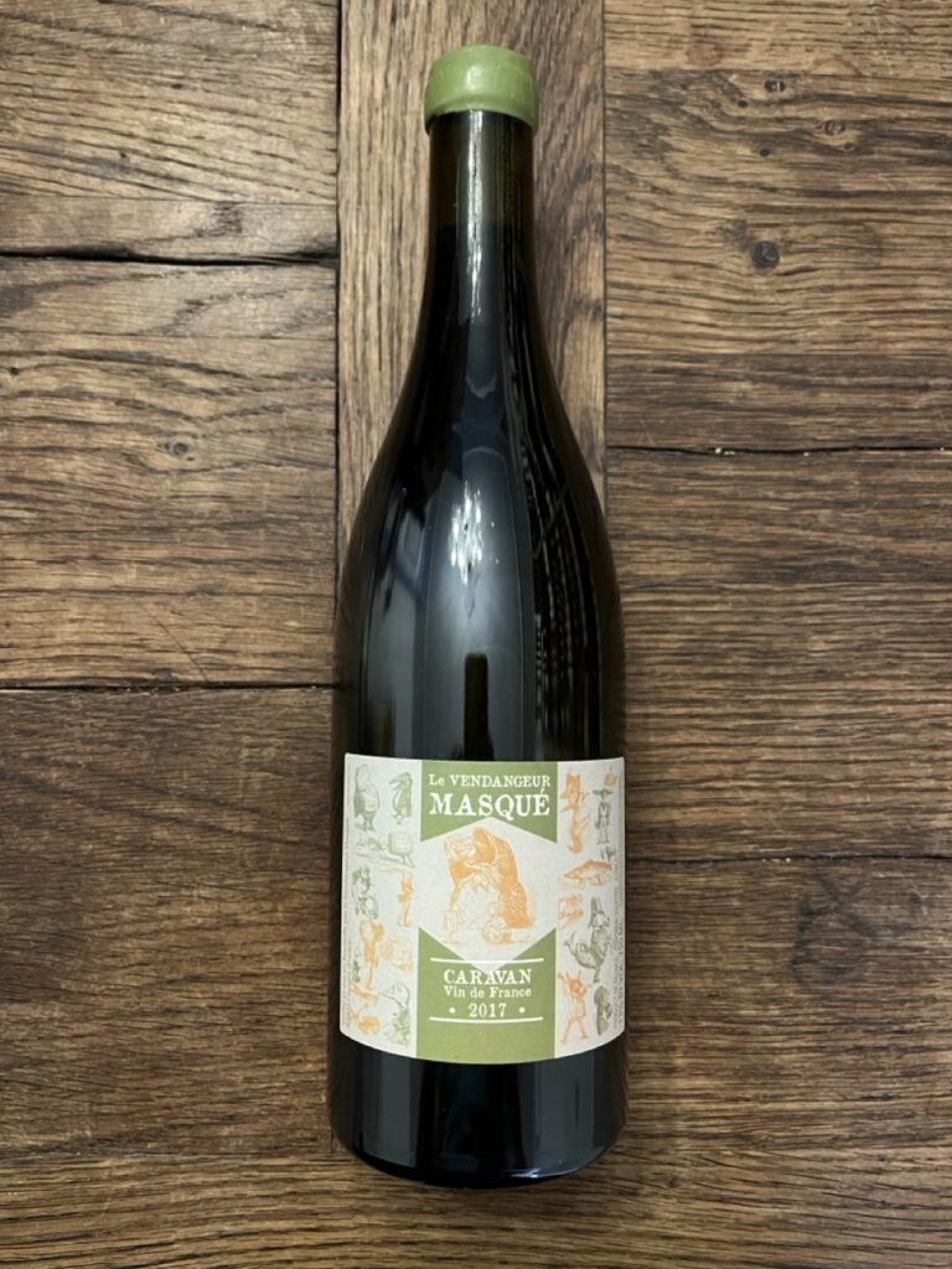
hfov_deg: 53.1
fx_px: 953
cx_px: 476
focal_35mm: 26
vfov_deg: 67.3
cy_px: 634
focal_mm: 5.1
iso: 400
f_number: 1.6
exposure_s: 1/33
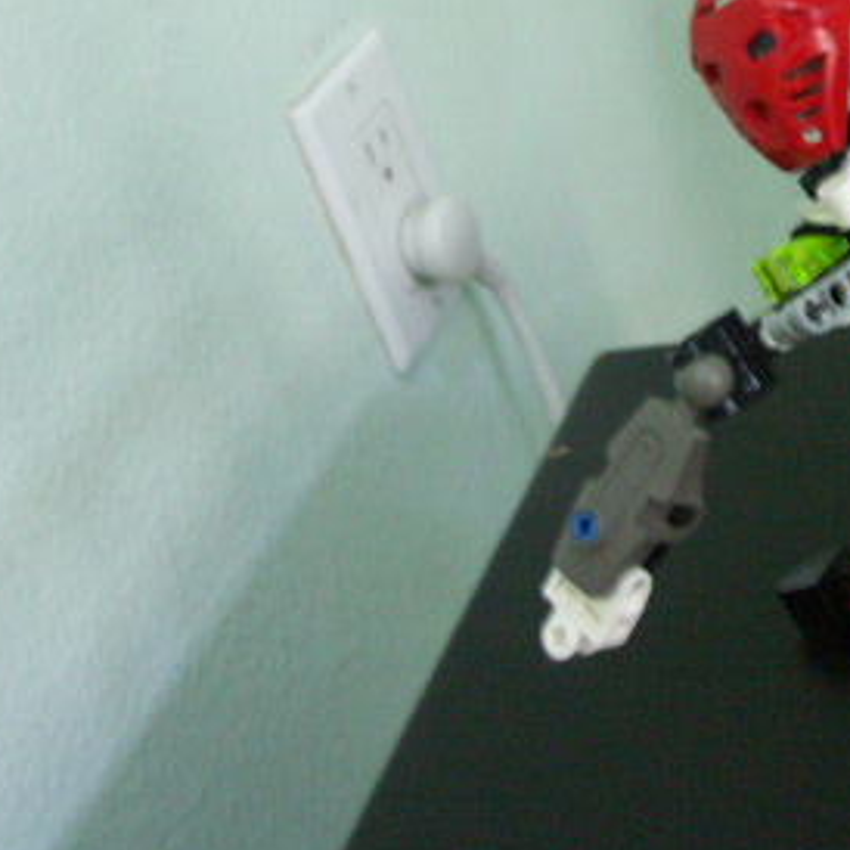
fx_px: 1834
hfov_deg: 24.9
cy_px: 143
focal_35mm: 66
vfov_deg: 25.5
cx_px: 847
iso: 200
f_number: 2.8
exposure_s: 1/8
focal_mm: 8.44
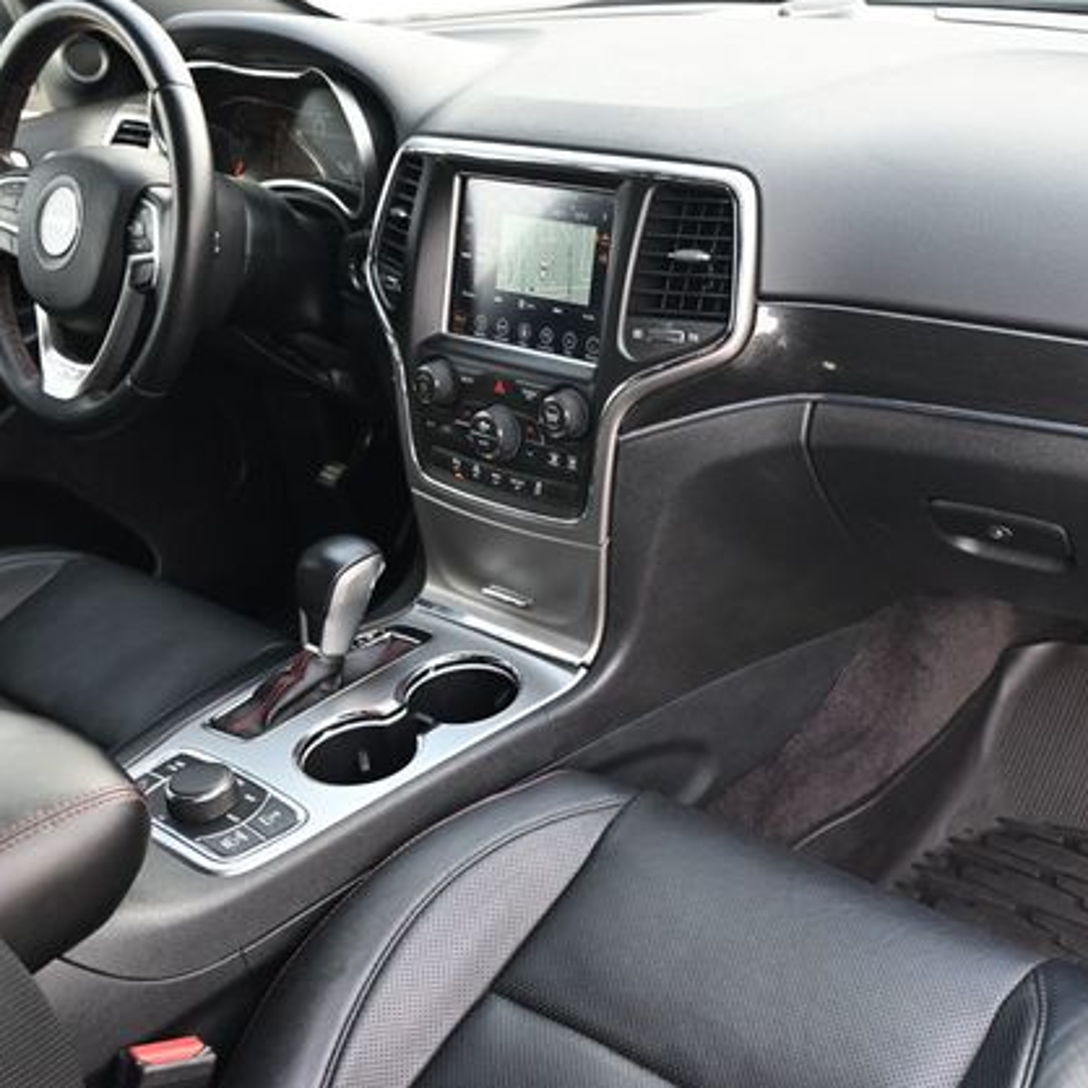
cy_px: 536
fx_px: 1387
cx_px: 744
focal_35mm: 39
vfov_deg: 42.8
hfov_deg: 42.1
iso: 560
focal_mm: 20
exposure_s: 1/125
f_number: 3.8
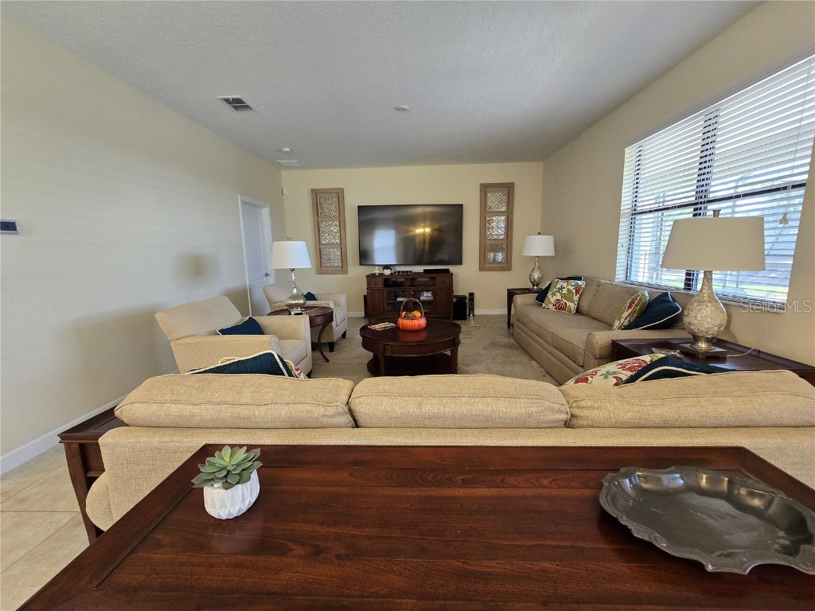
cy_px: 306
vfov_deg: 89.9
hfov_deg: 106.2
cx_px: 408
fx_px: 306
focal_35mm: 13
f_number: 2.2
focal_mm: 2.2
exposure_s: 1/60
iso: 250
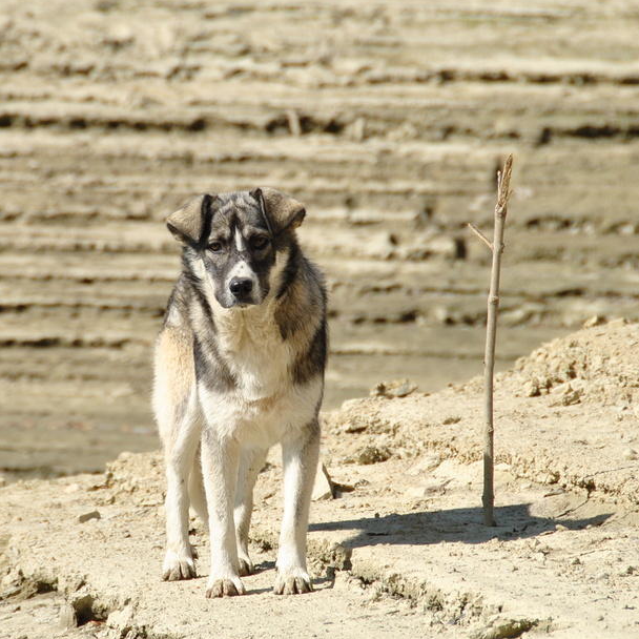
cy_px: 335
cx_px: 213
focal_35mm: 441
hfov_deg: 4.0
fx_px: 9210
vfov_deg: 4.0
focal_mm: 150
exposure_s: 1/800
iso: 200
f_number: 7.1
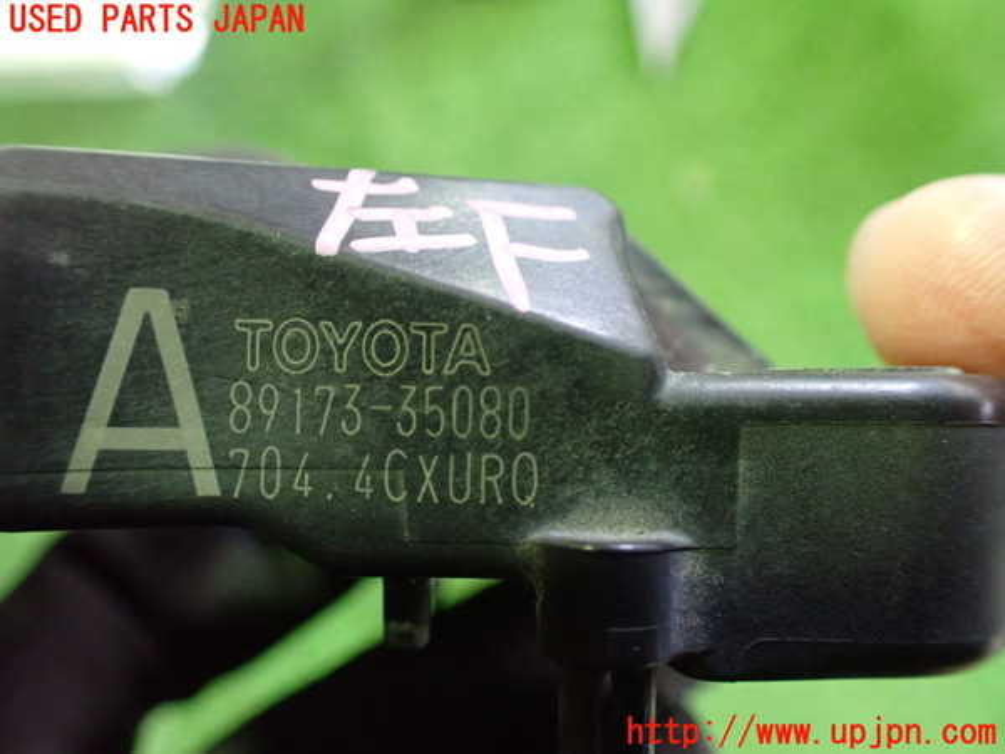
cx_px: 502
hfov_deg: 60.0
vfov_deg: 46.8
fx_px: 871
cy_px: 377
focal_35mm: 30
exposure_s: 1/30
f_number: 2.3
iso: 1000
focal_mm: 5.4
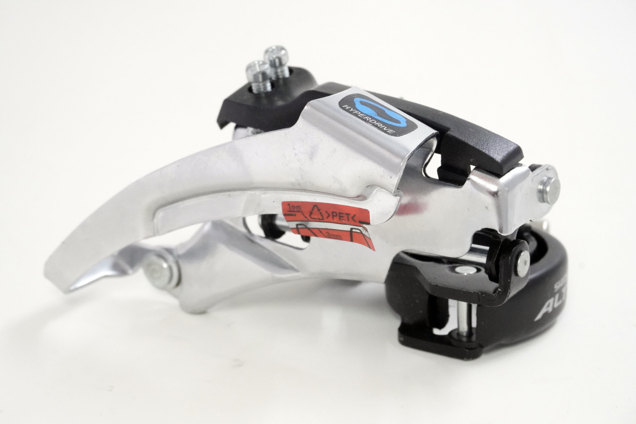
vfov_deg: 21.6
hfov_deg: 31.9
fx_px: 1113
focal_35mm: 63
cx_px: 318
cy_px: 212
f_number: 14
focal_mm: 42
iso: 5000
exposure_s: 1/30
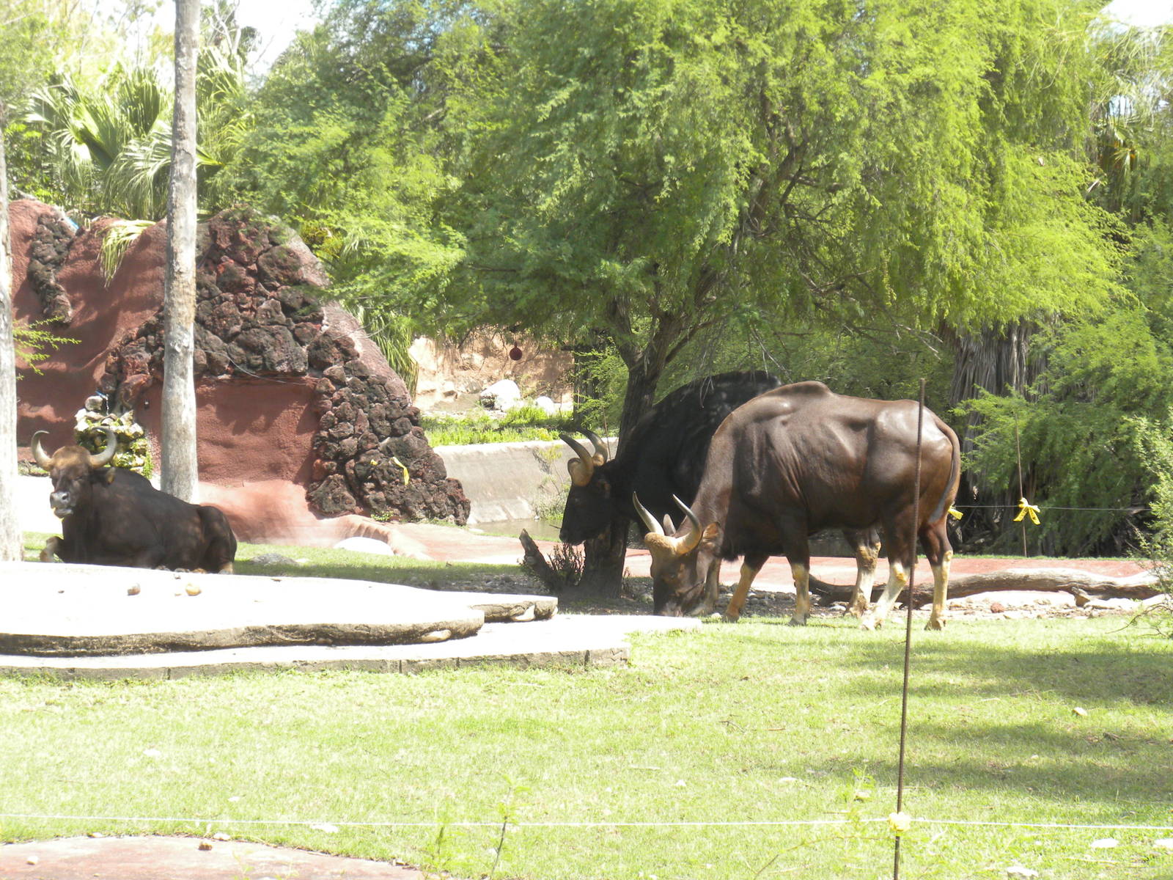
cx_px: 586
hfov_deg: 16.6
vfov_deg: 12.5
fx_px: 4032
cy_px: 440
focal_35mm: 119
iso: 90
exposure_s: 1/175
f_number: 5.1
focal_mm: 21
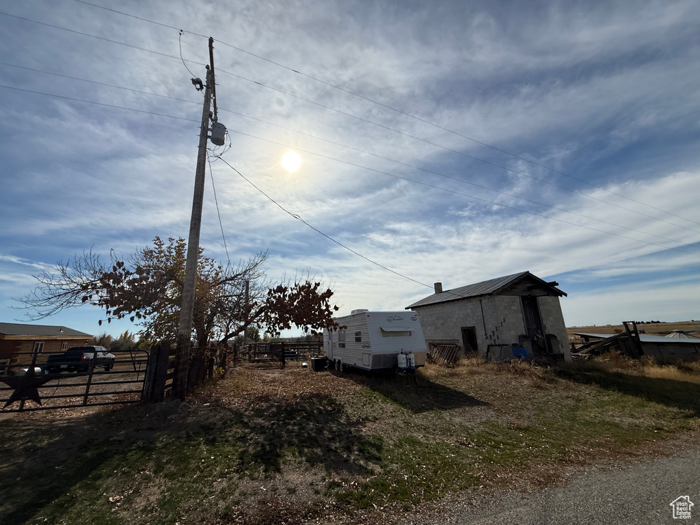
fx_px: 283
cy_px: 262
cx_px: 350
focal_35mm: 14
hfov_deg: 102.1
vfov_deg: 85.7
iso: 40
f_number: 2.2
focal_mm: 2.22
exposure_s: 1/7634
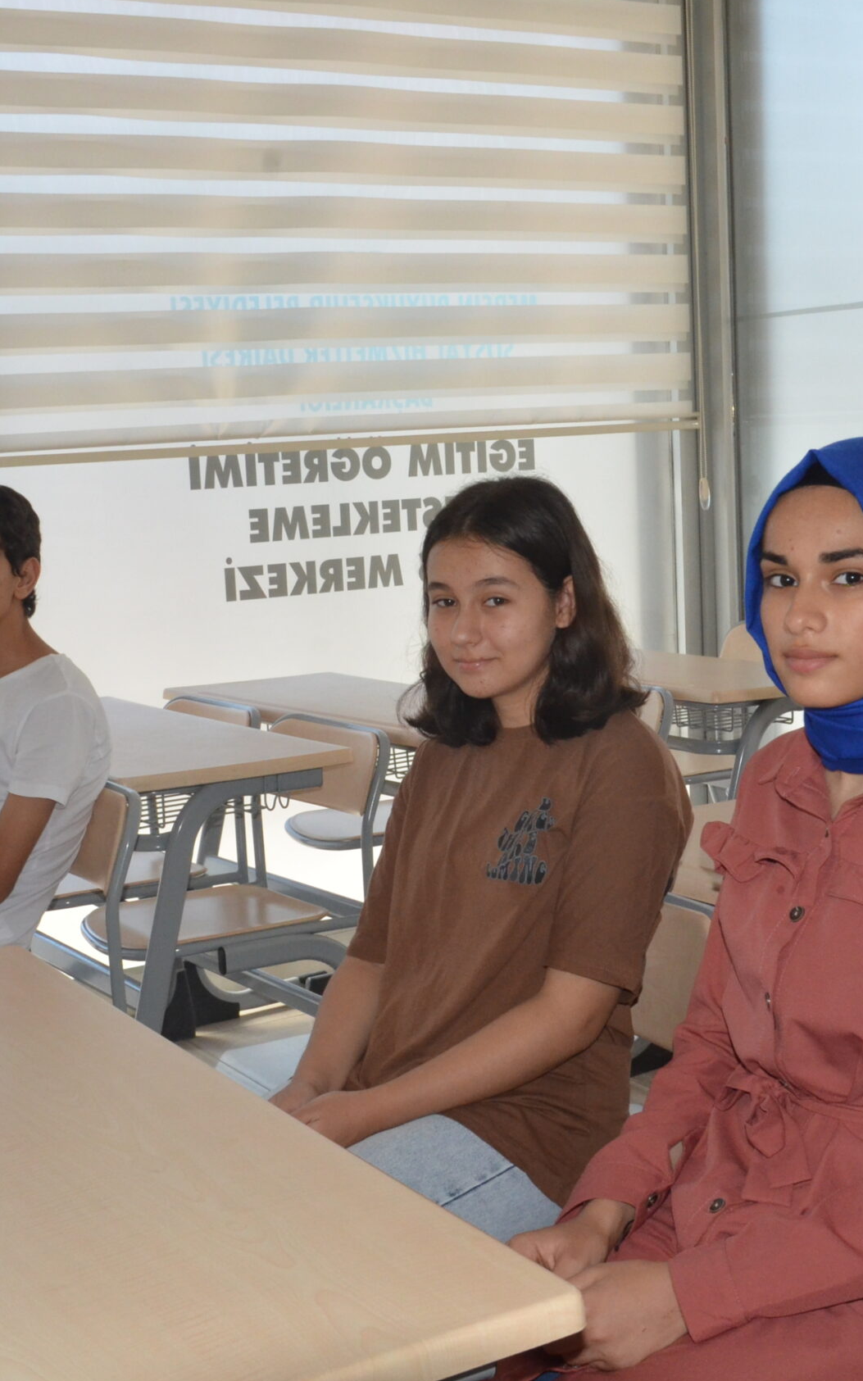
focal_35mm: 51
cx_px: 471
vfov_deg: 39.6
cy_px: 690
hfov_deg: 25.3
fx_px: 1919
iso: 1600
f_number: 13
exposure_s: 1/250
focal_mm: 22
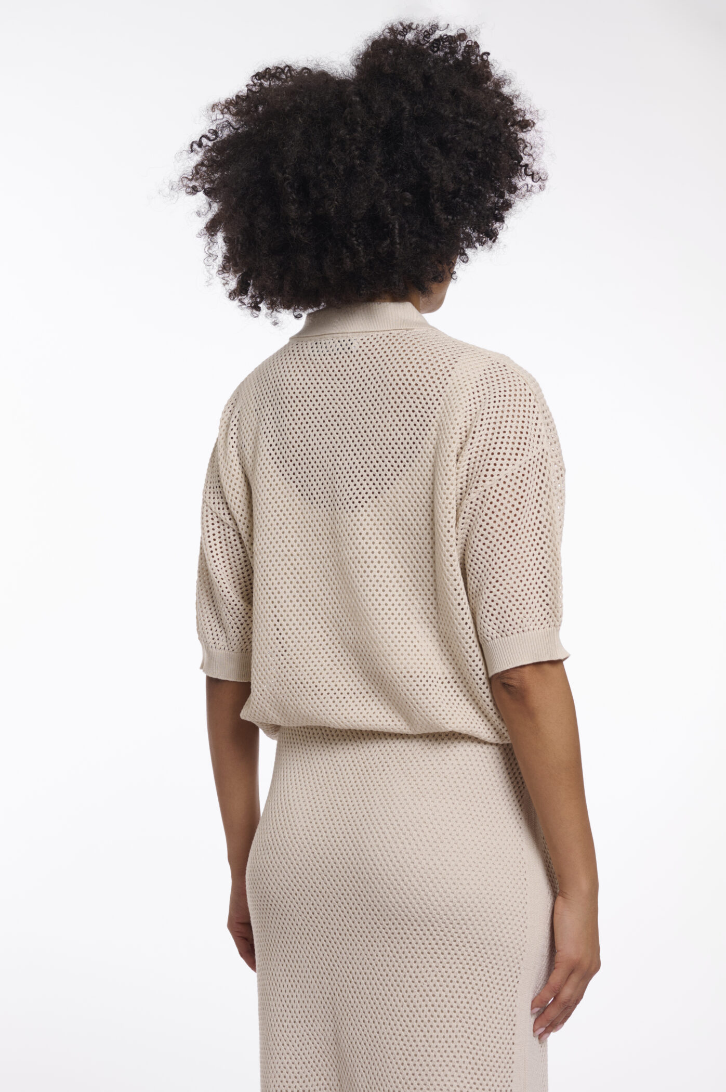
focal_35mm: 64
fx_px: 1939
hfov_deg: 21.2
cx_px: 363
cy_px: 546
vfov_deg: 31.4
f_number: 8
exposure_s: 1/160
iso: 125
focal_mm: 64
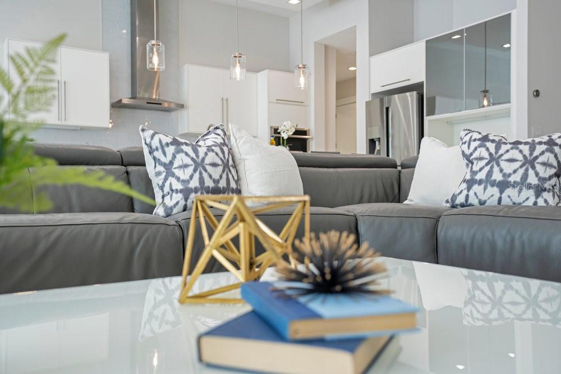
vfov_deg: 38.9
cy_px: 187
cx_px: 280
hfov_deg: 55.8
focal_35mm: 34
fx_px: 530
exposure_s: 1/160
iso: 500
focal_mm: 34
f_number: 4
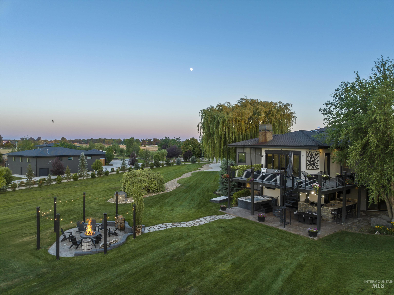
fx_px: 273
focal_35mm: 24
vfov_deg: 56.8
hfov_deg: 71.6
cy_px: 148
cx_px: 197
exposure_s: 1/80
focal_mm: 12.29
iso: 130
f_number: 2.8
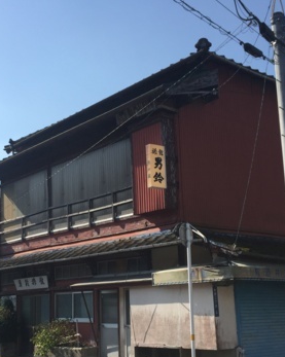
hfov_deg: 30.8
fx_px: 517
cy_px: 215
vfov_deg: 37.9
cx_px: 132
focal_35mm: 49
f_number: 2.2
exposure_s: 1/1647
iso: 32
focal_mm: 4.15
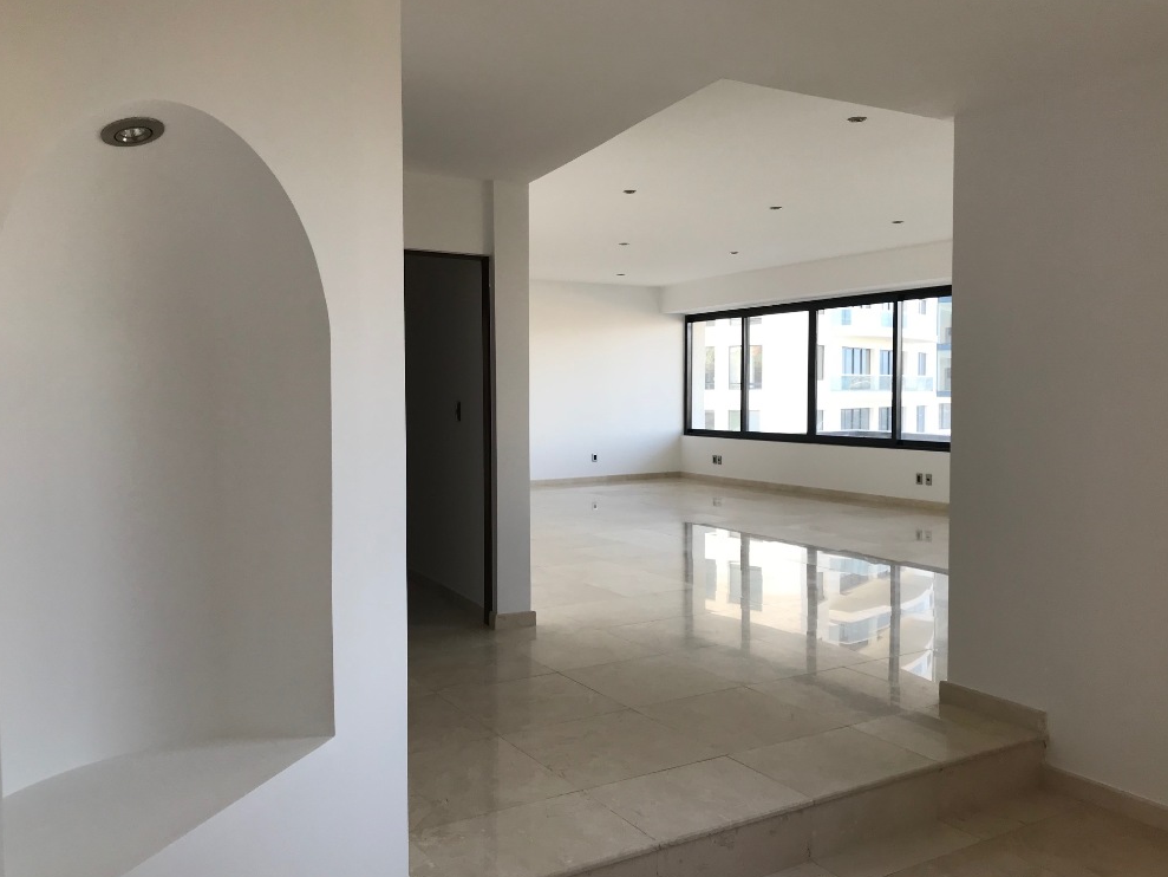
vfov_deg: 48.2
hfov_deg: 61.6
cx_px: 574
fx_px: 979
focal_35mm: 29
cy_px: 440
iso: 25
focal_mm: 3.99
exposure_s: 1/120
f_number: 1.8
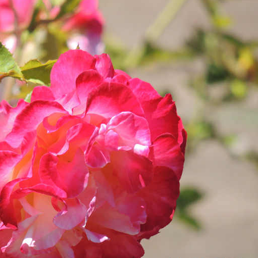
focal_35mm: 1385
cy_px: 146
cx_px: 105
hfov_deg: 1.3
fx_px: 11679
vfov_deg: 1.3
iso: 180
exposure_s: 1/500
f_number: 5.9
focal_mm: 180
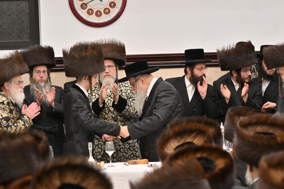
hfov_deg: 11.4
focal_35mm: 180
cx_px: 142
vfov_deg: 7.6
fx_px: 1419
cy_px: 94
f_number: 4
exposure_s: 1/320
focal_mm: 120
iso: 800
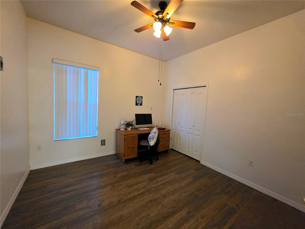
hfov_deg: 106.2
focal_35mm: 13
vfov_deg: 89.9
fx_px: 115
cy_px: 114
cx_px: 152
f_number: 1.9
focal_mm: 2.2
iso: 800
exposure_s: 1/60.2
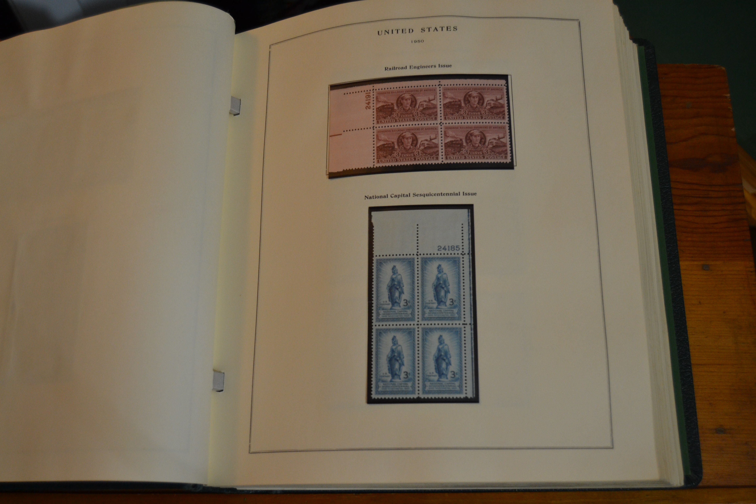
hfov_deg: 49.6
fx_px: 819
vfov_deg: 34.2
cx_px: 378
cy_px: 252
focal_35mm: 39
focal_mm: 26
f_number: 4
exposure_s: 1/60
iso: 900
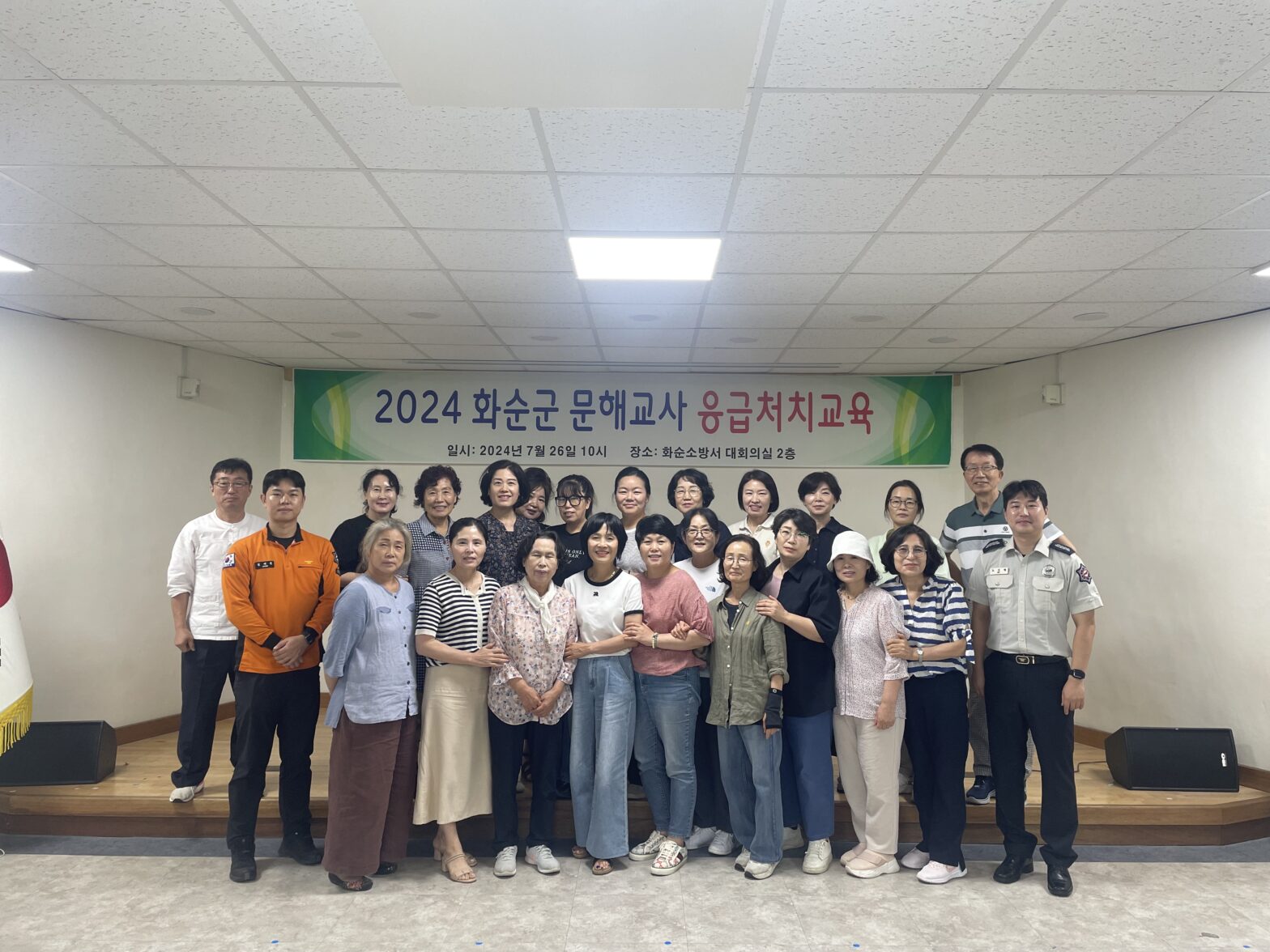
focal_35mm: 26
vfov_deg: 53.1
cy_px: 476
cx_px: 635
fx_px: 954
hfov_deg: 67.3
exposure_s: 1/60
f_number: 1.6
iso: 80
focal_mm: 4.2
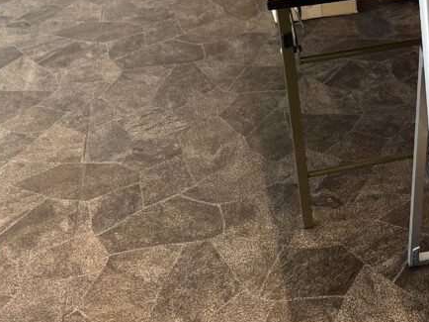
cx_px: 418
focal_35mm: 59
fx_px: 731
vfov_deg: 24.4
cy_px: 67
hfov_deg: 30.6
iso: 125
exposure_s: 1/121
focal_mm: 5.1
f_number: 1.6
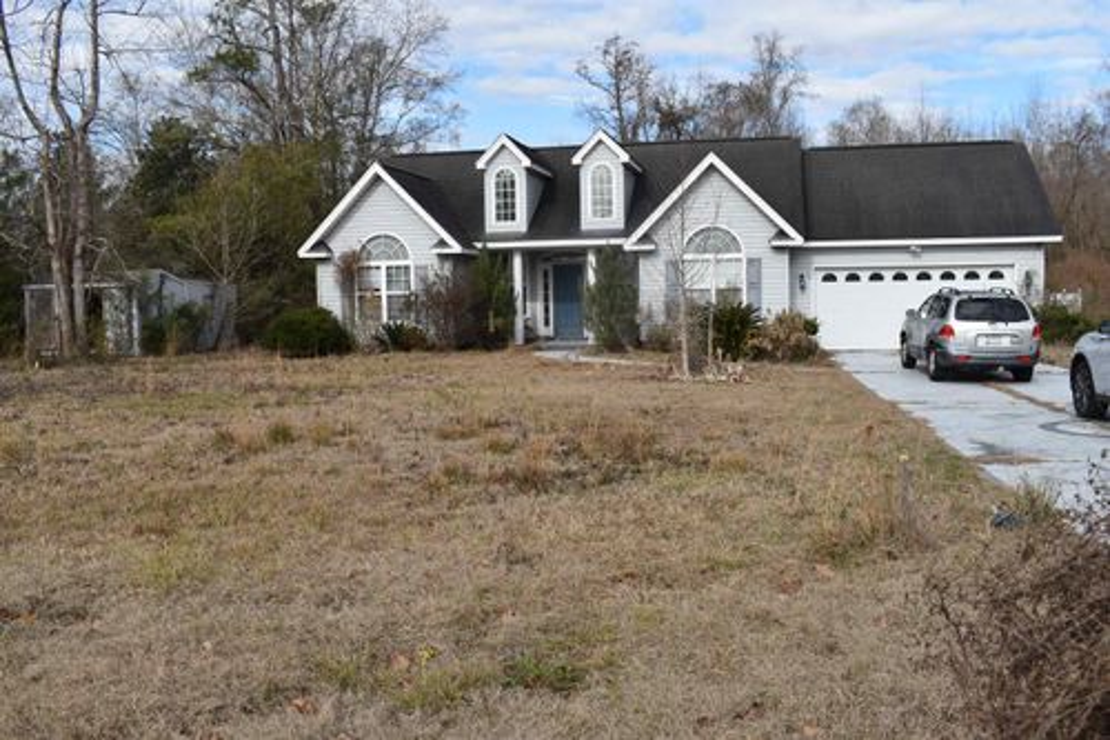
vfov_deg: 39.9
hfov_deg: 57.2
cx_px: 555
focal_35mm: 33
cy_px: 370
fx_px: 1017
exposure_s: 1/250
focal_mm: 22
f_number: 8
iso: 100
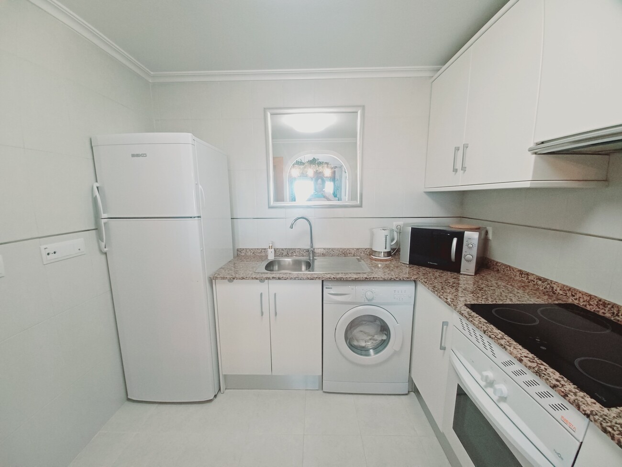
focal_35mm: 13
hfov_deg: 106.2
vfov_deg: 89.9
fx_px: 234
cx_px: 311
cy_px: 234
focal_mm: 1.42
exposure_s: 1/50
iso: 125
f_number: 2.2
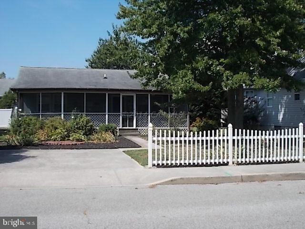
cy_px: 114
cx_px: 152
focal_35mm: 44
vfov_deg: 32.9
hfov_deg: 42.9
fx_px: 388
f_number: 10.6
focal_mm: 7.9
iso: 80
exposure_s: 1/100
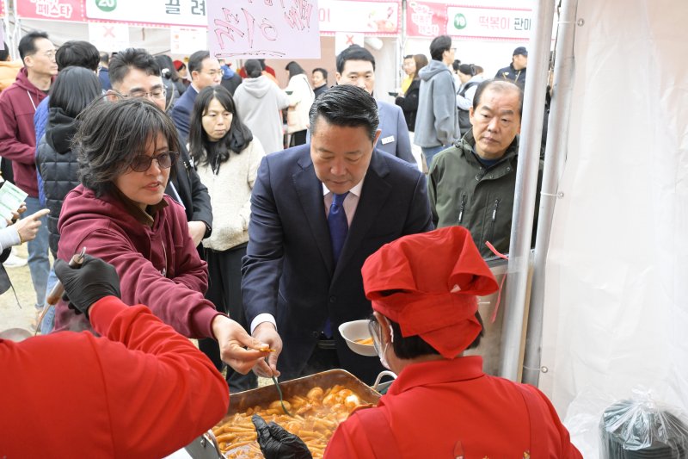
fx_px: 783
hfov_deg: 47.4
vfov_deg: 32.6
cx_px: 344
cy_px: 230
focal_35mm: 41
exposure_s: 1/320
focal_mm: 41
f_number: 9
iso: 6400
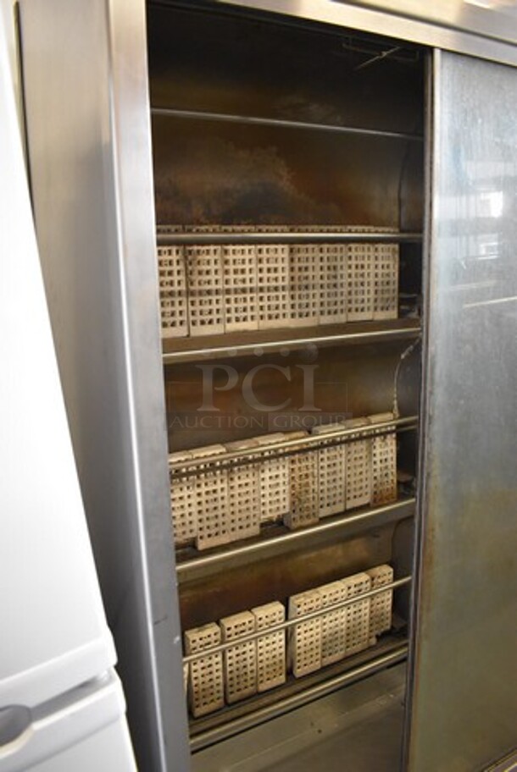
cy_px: 386
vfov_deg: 67.3
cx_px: 258
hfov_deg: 48.0
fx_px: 580
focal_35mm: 27
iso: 3600
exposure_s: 1/125
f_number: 3.5
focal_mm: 18
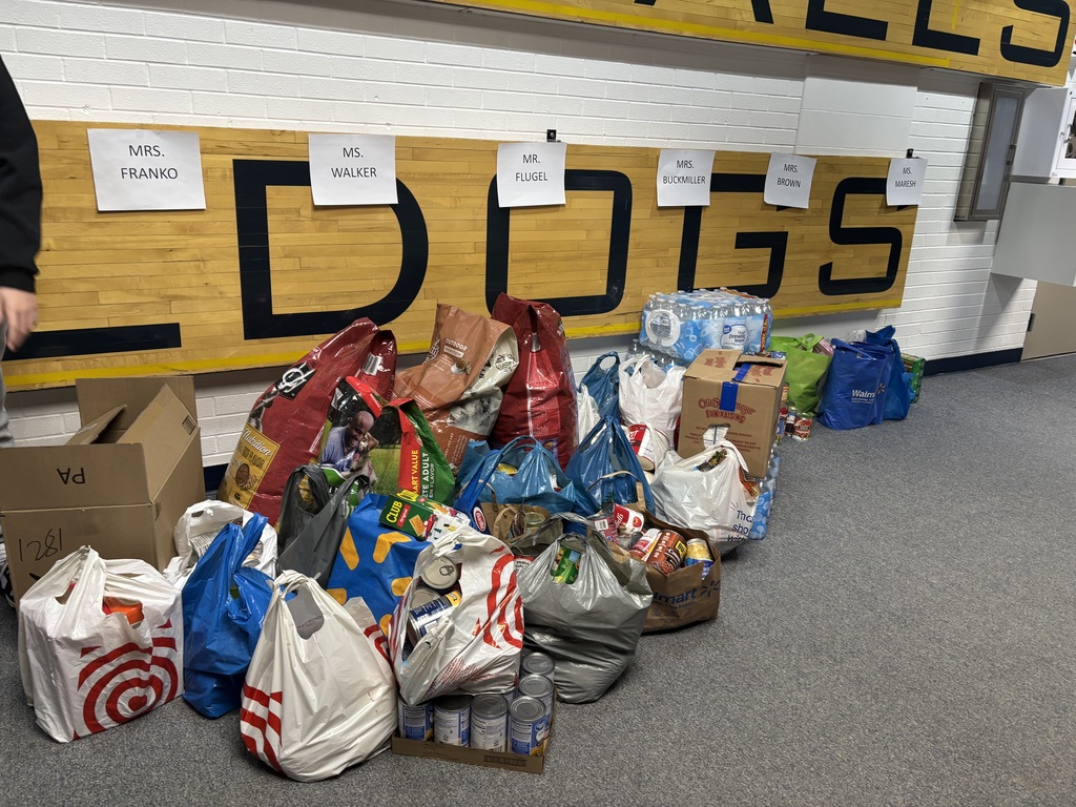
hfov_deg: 67.3
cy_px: 404
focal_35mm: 26
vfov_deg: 53.1
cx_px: 538
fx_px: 808
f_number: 1.6
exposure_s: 1/60
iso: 160
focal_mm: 5.96
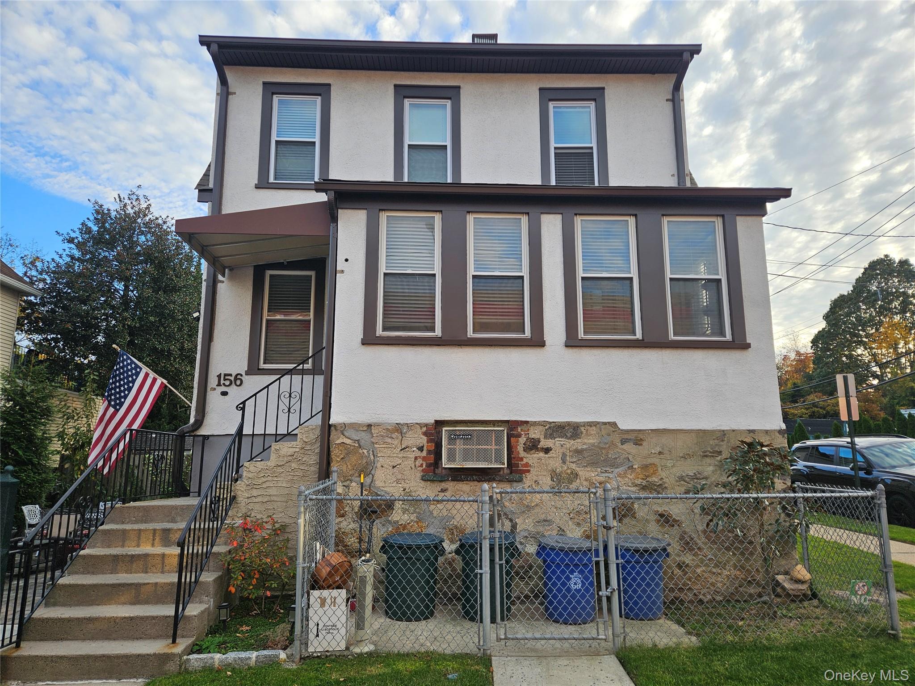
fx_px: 608
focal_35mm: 23
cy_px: 343
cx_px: 458
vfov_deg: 58.9
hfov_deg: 73.9
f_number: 1.8
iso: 25
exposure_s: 1/326
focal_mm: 5.4
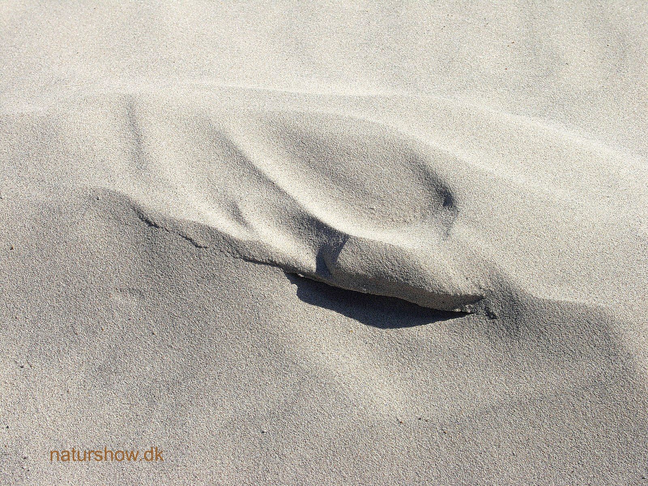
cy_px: 243
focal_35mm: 67
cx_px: 324
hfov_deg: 29.0
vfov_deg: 21.9
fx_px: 1254
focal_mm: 17.3
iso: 100
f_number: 5.6
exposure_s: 1/640
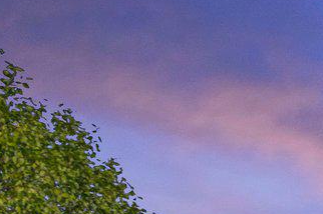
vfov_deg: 6.5
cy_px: 652
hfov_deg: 8.9
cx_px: 951
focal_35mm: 191
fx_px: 1712
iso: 200
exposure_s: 1/200
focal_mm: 30
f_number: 13
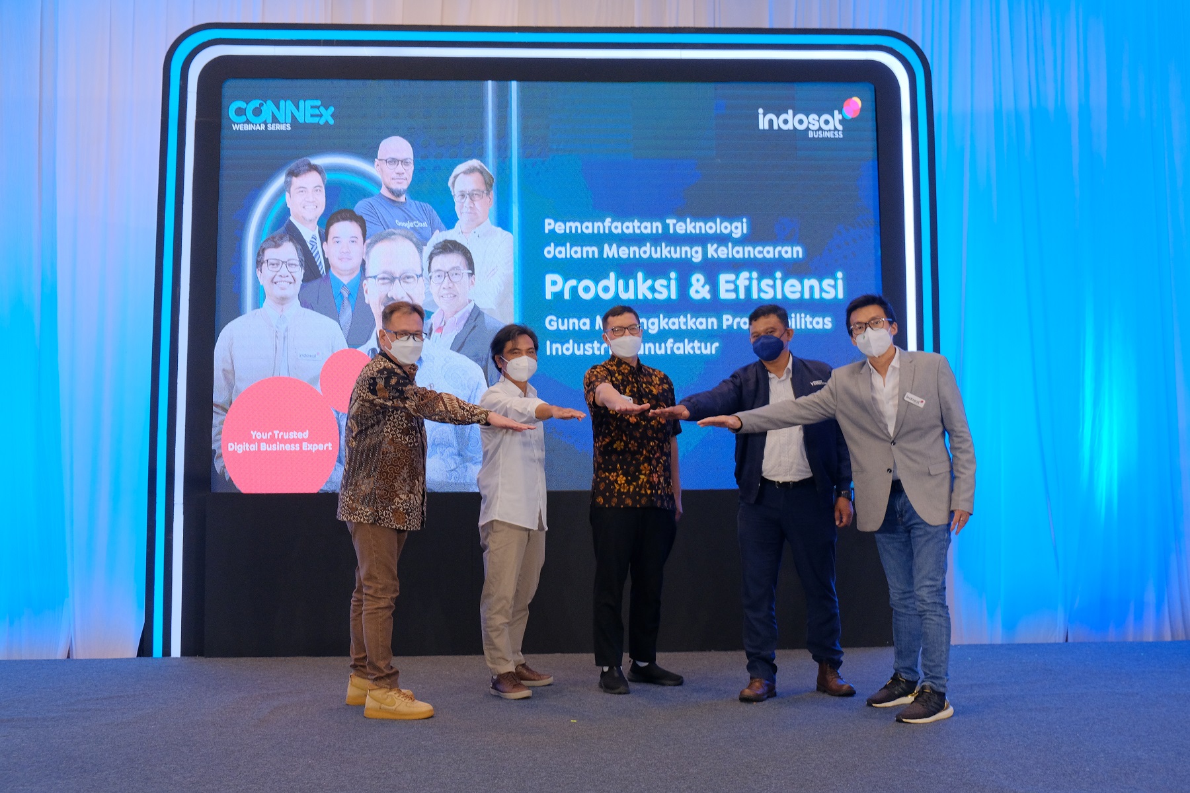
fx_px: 1190
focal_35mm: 36
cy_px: 396
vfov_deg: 36.9
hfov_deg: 53.1
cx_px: 595
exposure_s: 1/100
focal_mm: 24.3
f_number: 3.2
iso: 1250
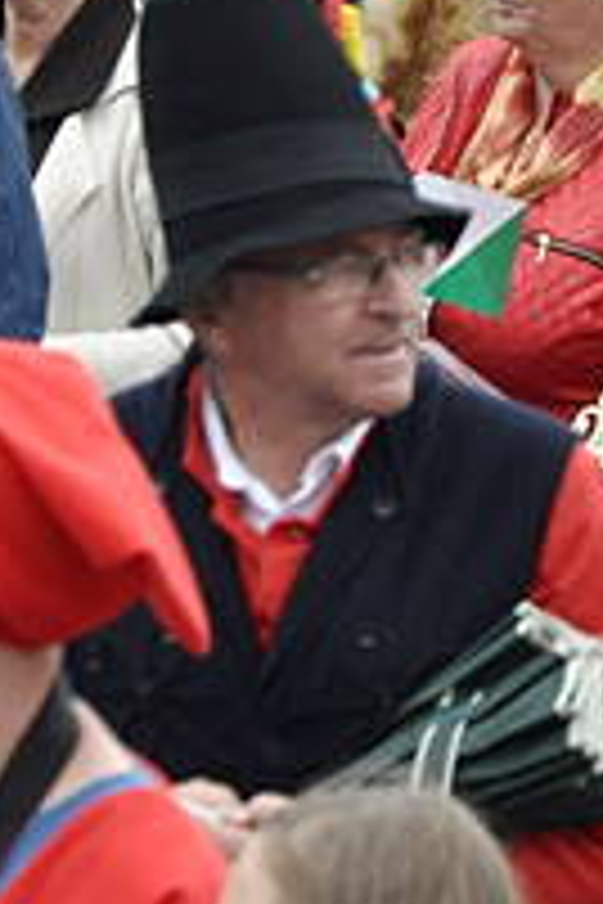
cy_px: 232
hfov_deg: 2.1
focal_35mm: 665
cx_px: 662
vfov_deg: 3.1
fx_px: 16710
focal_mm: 105
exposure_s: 1/1000
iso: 1250
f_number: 6.3
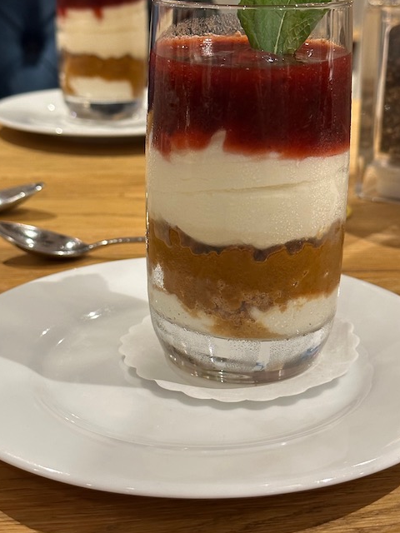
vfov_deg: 32.2
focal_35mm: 60
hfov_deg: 24.4
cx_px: 200
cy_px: 245
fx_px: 924
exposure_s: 1/50
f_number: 1.78
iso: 250
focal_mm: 6.86
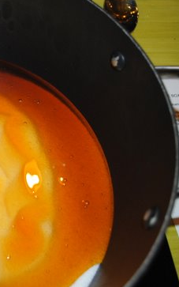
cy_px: 142
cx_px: -57
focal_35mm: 54
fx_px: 421
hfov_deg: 21.6
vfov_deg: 37.5
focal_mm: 20
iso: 200
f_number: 3.8
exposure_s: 1/60
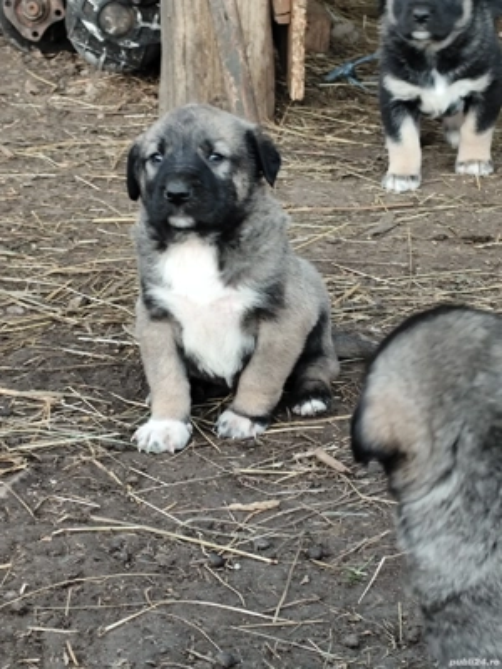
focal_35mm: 107
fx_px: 2069
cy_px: 334
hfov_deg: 13.8
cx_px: 251
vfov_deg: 18.4
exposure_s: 1/33.3
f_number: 1.65
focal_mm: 6.19
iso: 320
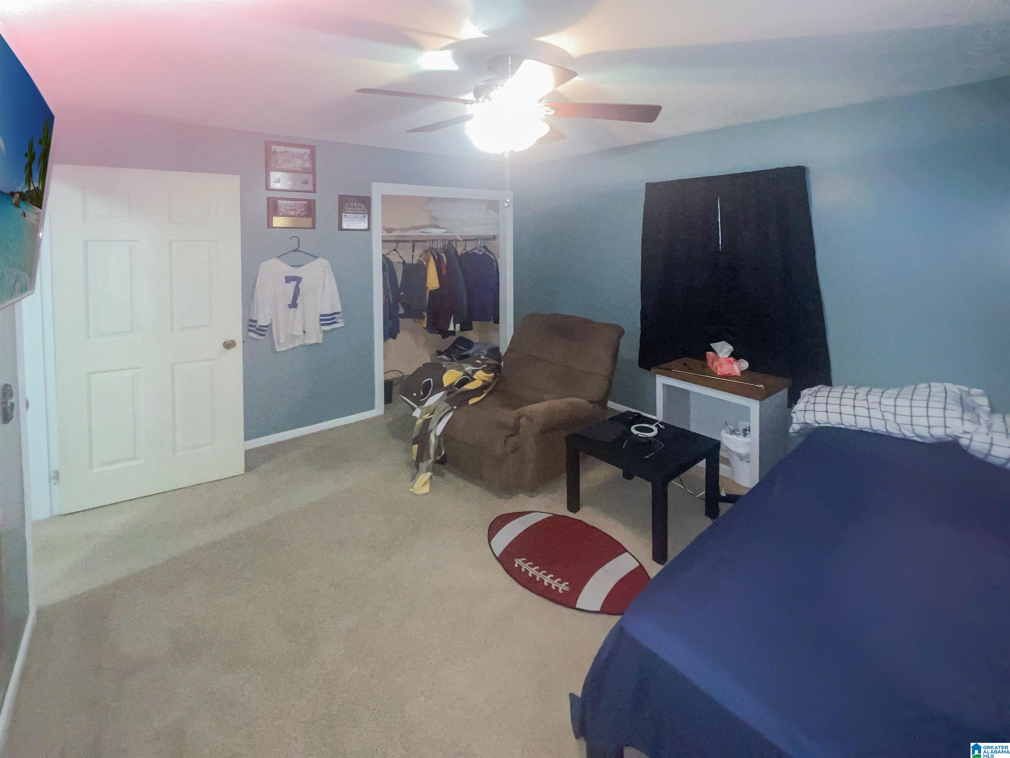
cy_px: 379
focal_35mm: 13
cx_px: 505
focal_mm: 1.57
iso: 200
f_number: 1.8
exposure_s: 1/40
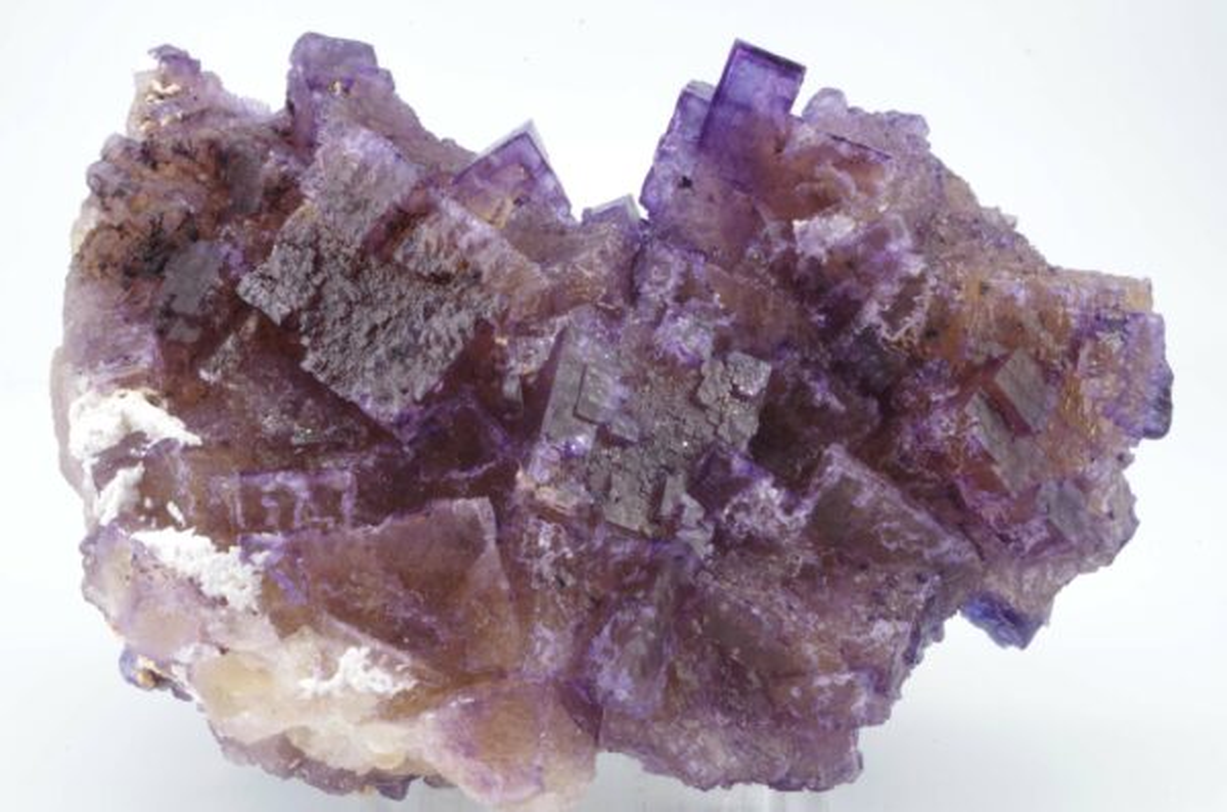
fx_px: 1768
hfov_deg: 38.3
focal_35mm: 52
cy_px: 406
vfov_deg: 25.9
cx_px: 614
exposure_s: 1/2
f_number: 4.5
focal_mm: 35
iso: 100
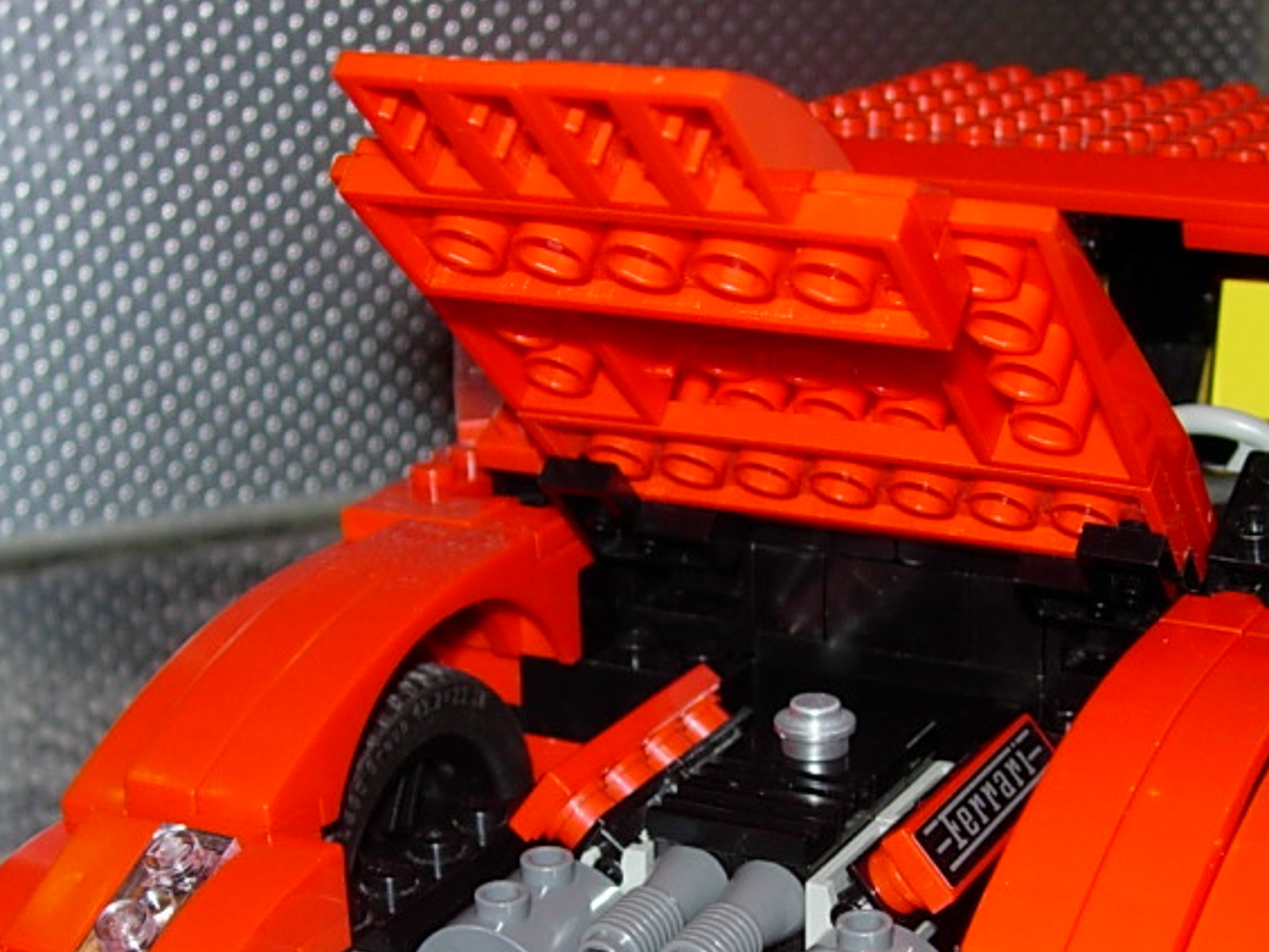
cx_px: 785
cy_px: 846
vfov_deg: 20.9
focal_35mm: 69
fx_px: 2529
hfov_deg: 28.1
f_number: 2.8
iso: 79
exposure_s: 1/64
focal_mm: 7.8
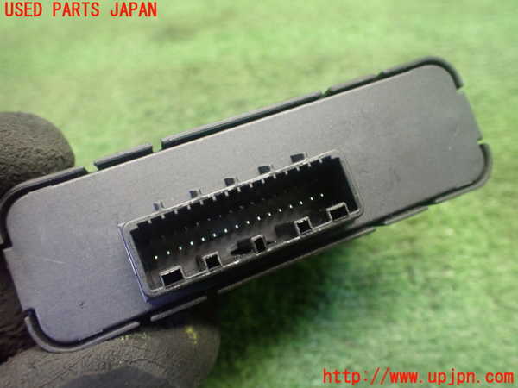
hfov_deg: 60.0
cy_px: 194
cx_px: 259
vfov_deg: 46.8
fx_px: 449
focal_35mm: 30
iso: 800
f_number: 2.3
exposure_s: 1/60
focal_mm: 5.4
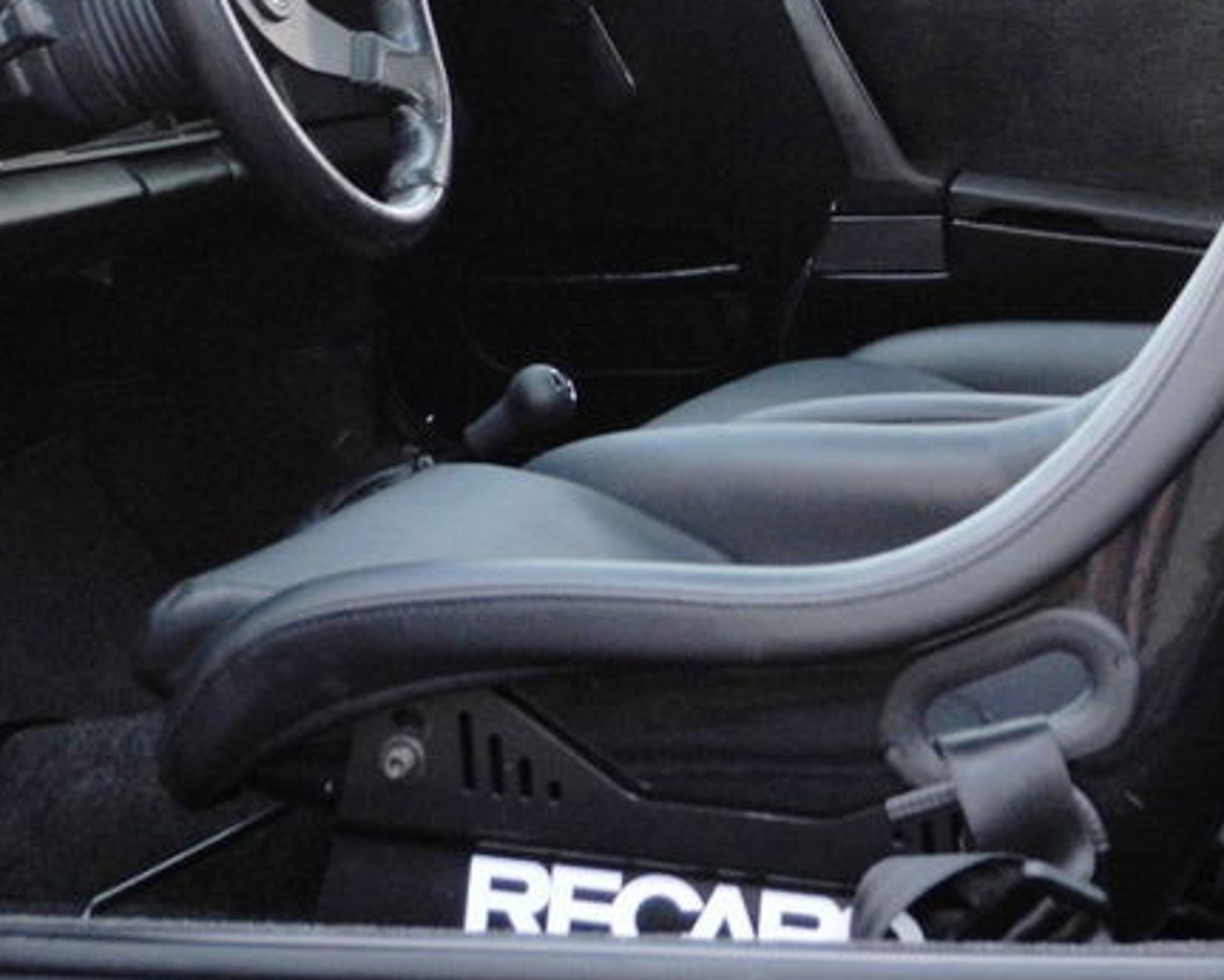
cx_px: 730
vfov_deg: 15.9
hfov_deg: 20.1
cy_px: 28
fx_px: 3442
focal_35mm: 95
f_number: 3.2
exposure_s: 1/6.7
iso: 400
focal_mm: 8.8
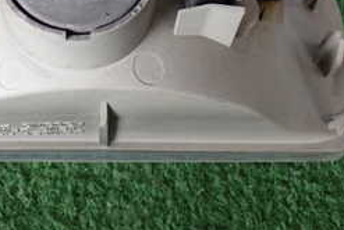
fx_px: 870
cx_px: 1
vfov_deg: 14.9
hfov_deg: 21.6
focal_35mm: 91
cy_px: 25
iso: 200
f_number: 2.5
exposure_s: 1/50
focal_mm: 6.37
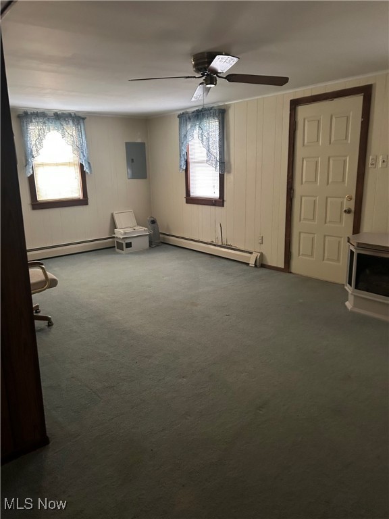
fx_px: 390
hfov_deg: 53.1
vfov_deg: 67.3
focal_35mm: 26
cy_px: 260
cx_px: 194
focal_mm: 5.7
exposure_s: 1/41
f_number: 1.5
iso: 500
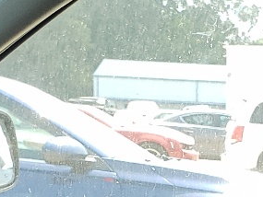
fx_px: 1110
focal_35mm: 146
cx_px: 304
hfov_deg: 13.2
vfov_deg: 8.9
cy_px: 522
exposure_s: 1/345
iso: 50
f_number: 1.5
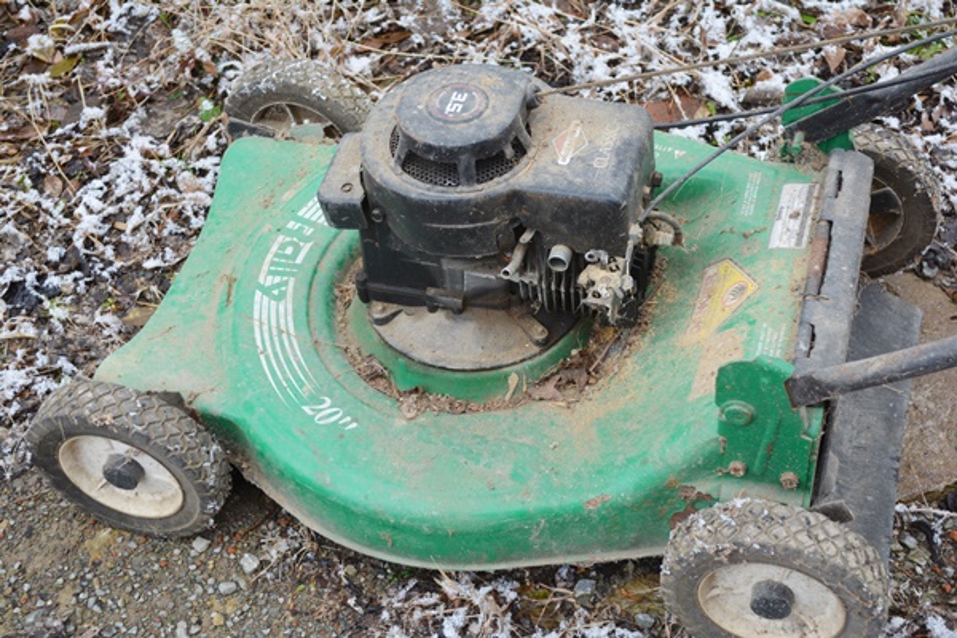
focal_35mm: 57
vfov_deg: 23.8
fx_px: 1515
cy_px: 319
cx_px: 478
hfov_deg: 35.1
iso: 250
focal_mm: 38
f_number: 5.6
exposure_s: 1/125
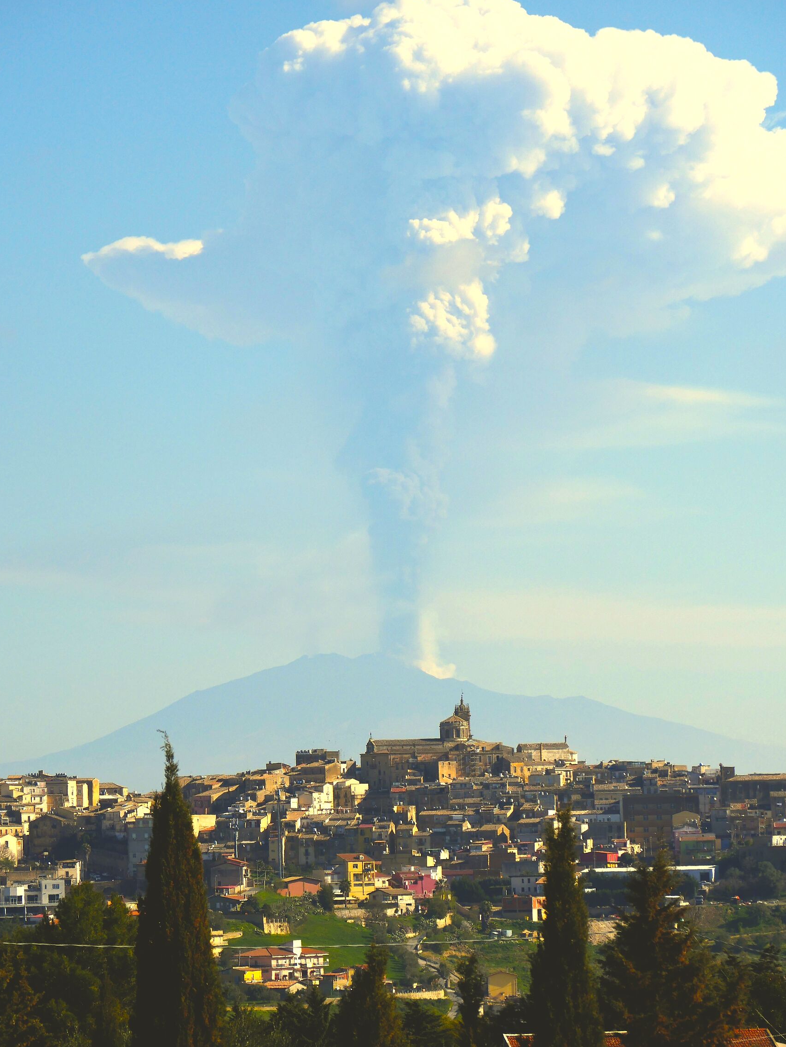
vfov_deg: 9.4
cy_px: 541
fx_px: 6384
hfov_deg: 7.0
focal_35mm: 211
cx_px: 378
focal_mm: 100
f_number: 8
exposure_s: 1/1000
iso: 200
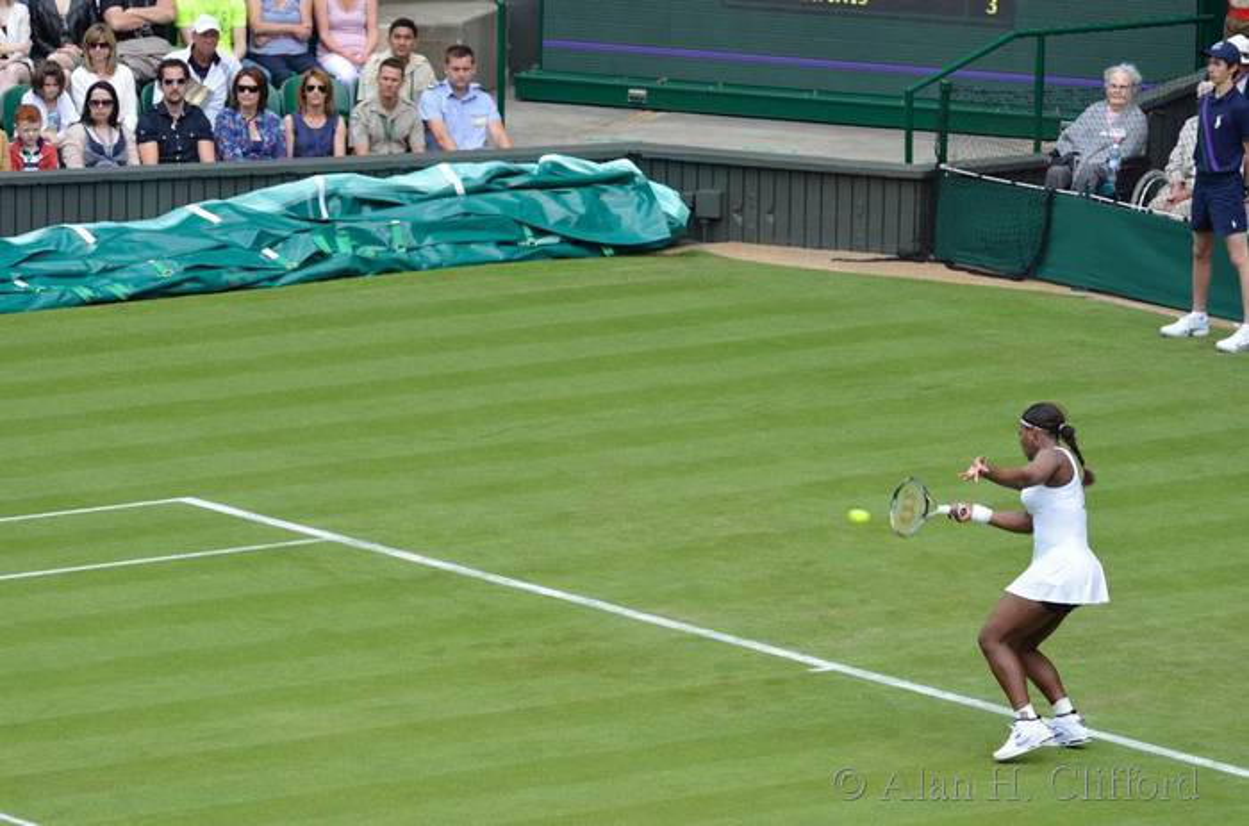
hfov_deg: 6.9
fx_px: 10382
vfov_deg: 4.6
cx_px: 624
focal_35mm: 300
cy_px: 413
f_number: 5.3
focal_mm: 200
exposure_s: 1/500
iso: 360
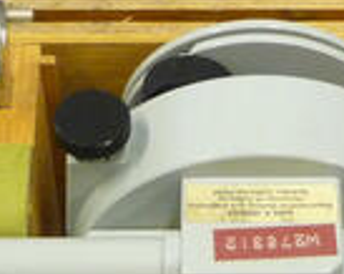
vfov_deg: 7.2
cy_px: 166
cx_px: 286
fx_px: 2174
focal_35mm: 214
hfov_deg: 9.0
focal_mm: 8.5
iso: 400
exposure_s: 1/15
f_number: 4.2
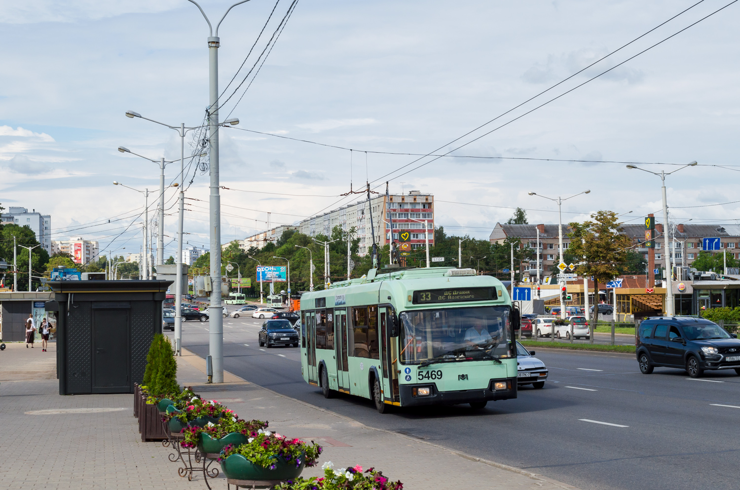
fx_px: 1169
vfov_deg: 23.7
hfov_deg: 35.1
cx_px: 370
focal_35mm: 57
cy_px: 245
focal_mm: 38
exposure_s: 1/500
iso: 320
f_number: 11
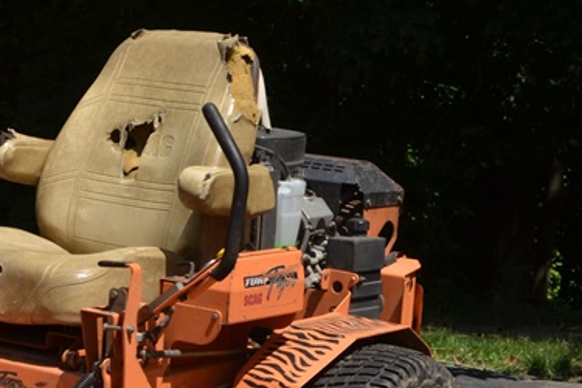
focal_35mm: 112
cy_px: 440
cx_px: 84
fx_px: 1811
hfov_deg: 18.0
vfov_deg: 12.0
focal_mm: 28
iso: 100
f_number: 8
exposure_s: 1/160
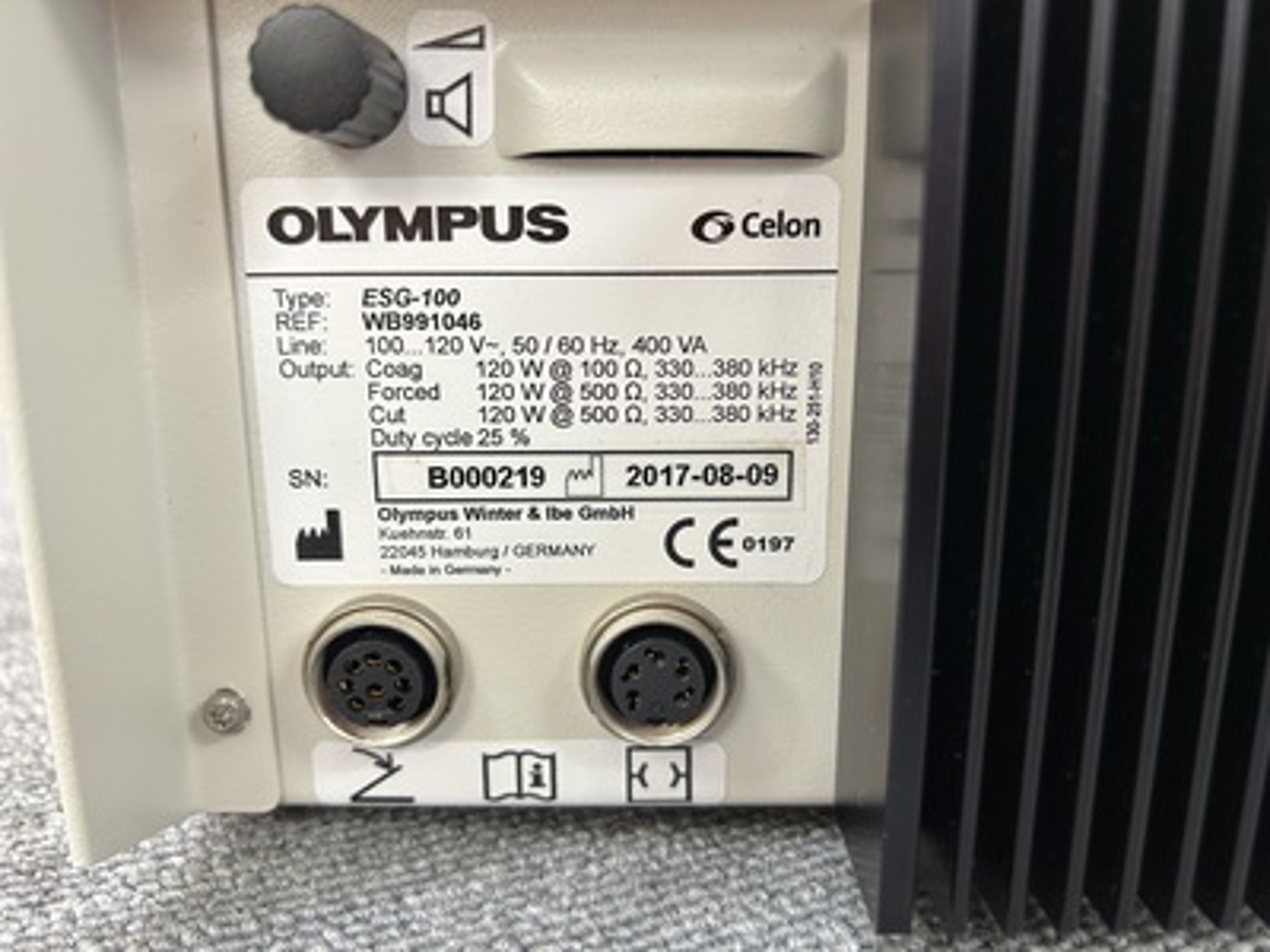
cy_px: 476
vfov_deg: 53.1
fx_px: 954
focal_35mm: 26
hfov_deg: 67.3
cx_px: 635
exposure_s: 1/120
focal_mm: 5.7
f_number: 1.5
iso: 125
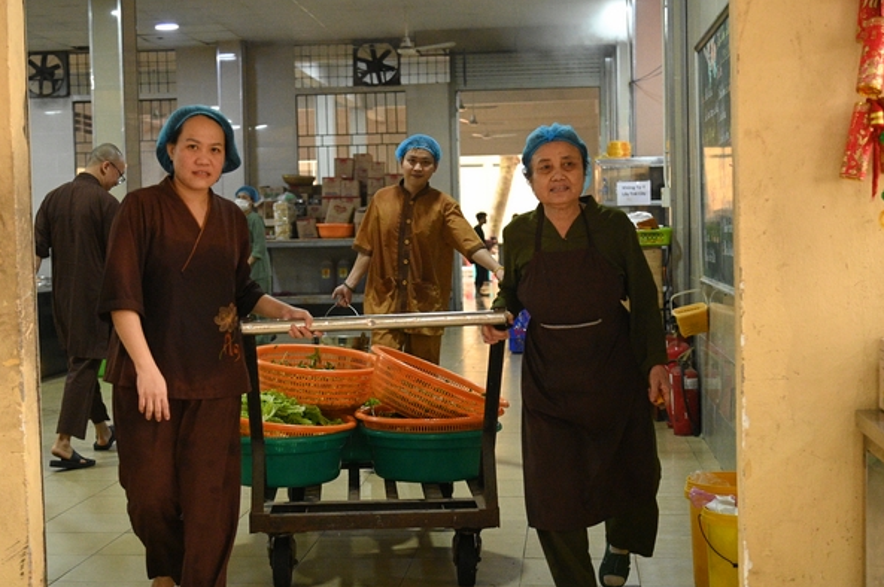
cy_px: 311
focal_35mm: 57
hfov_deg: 35.1
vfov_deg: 23.7
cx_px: 405
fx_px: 1398
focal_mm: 52
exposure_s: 1/320
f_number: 4.5
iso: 12800
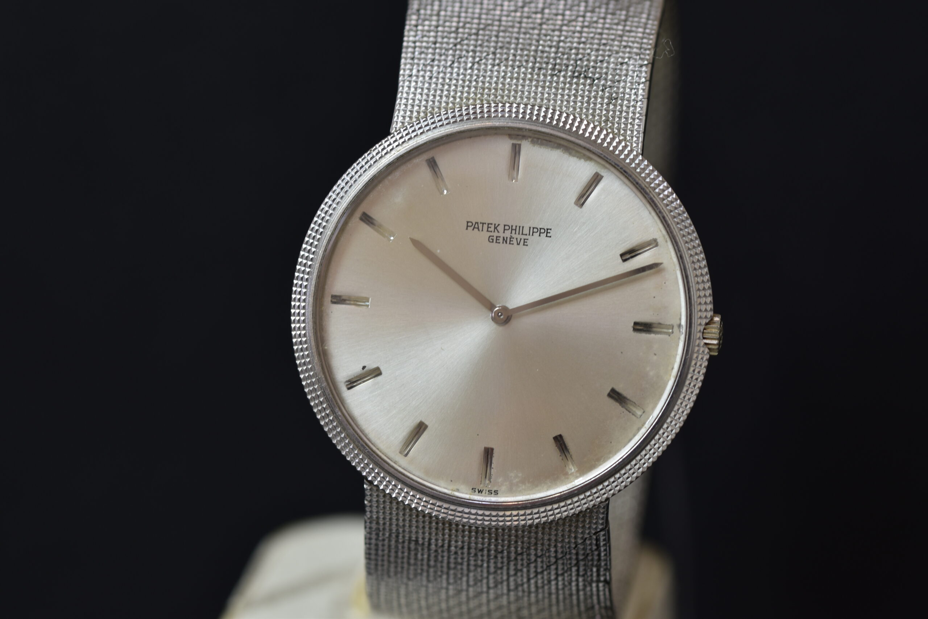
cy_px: 310
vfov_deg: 10.2
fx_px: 3480
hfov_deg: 15.2
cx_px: 464
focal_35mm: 135
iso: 100
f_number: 5
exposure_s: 1/40
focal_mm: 90
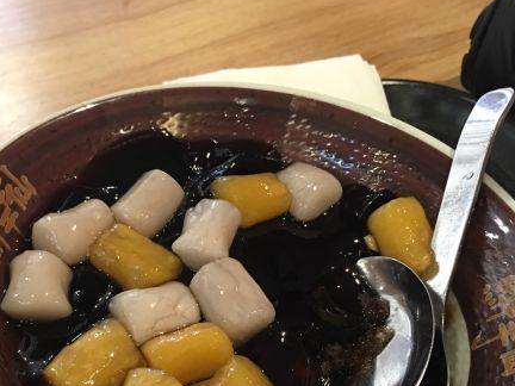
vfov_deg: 30.2
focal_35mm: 47
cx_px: 188
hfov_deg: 40.1
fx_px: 699
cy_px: 301
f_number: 2.2
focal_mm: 4.15
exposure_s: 1/10
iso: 80
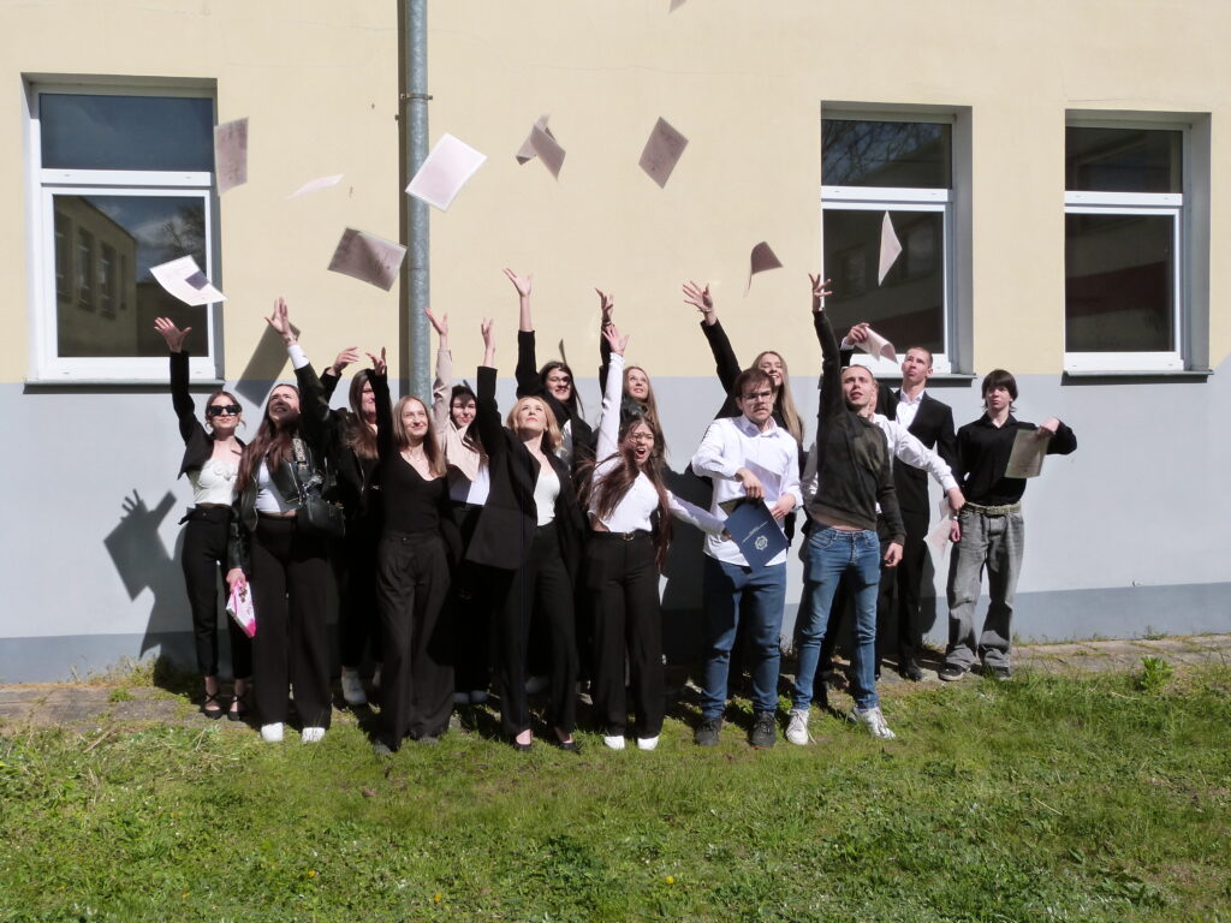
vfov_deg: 42.9
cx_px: 616
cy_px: 462
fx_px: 1174
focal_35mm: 33
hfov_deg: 55.4
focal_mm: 5.9
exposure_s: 1/800
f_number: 5.6
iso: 160
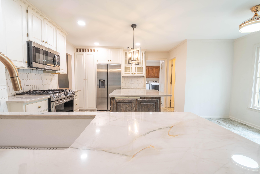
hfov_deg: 100.4
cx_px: 130
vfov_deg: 77.3
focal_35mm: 15
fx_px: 108
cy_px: 87
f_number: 14
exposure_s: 1
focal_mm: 15
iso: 100
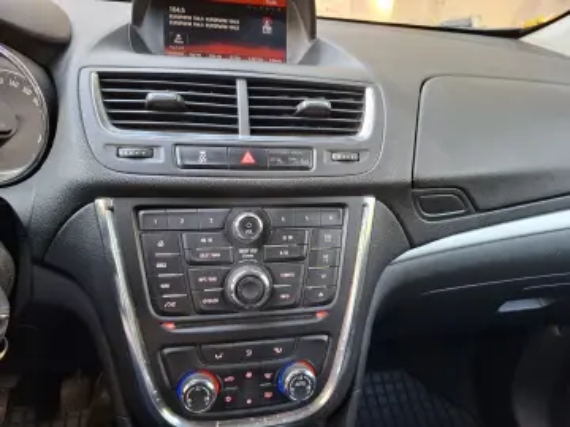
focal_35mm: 23
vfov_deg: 58.9
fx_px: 379
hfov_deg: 73.9
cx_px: 285
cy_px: 214
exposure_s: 1/50
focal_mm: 5.54
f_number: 1.8
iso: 250
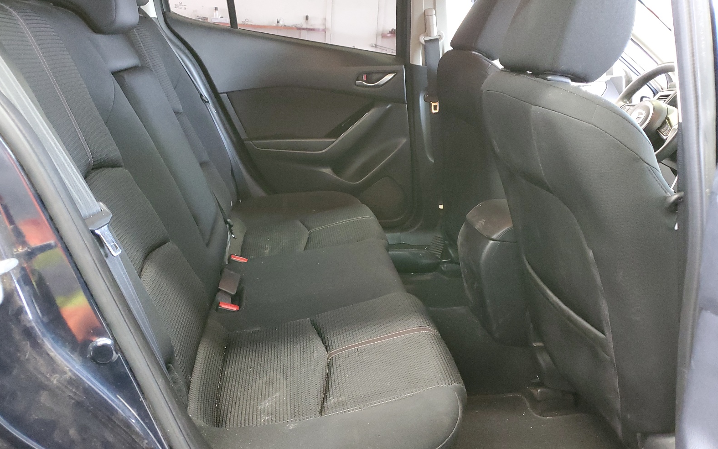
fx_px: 548
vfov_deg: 44.5
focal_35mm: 28
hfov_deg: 66.5
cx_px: 356
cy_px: 221
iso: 309
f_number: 1.5
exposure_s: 1/17
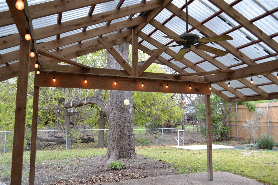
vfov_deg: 47.9
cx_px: 139
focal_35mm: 27
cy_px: 92
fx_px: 208
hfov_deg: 67.4
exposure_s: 1/100
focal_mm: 18
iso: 400
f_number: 5
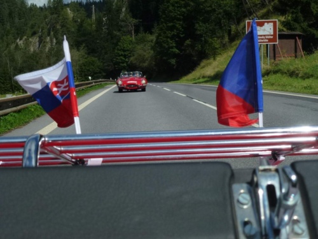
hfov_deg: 31.7
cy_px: 120
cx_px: 159
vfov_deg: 24.0
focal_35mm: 61
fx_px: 560
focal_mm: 10.9
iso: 160
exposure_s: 1/1600
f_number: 4.5
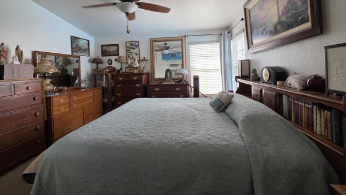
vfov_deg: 69.4
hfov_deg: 103.0
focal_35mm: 15
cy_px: 72
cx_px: 173
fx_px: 138
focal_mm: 2.2
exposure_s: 1/100
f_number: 1.9
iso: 400
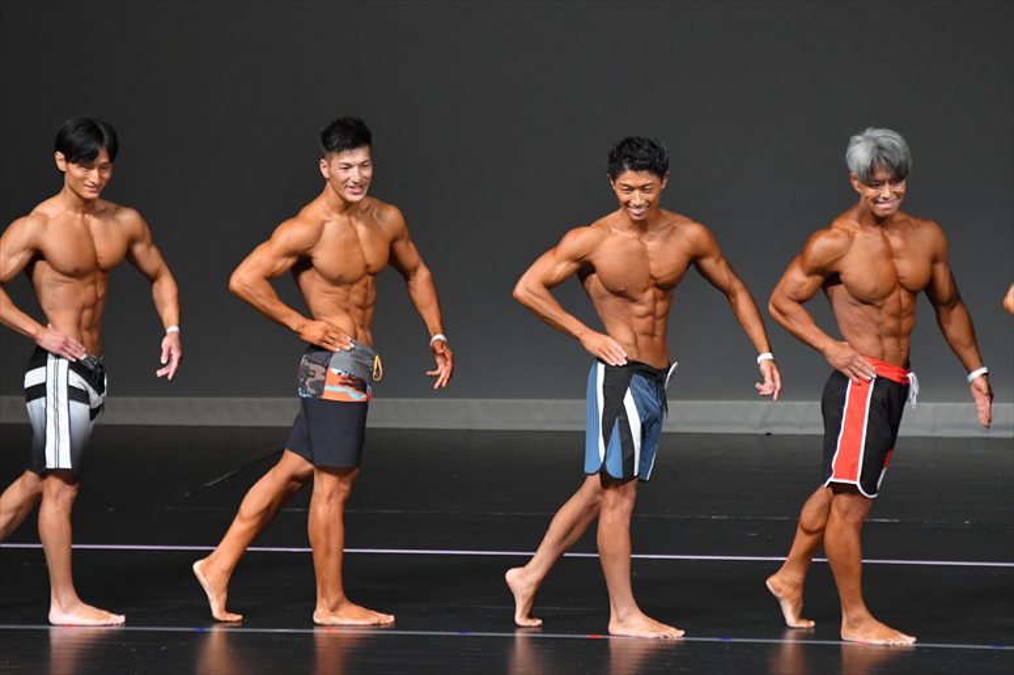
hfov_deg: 6.5
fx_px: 8868
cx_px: 507
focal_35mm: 315
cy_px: 338
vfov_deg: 4.4
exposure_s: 1/400
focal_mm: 210
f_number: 5.6
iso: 4000
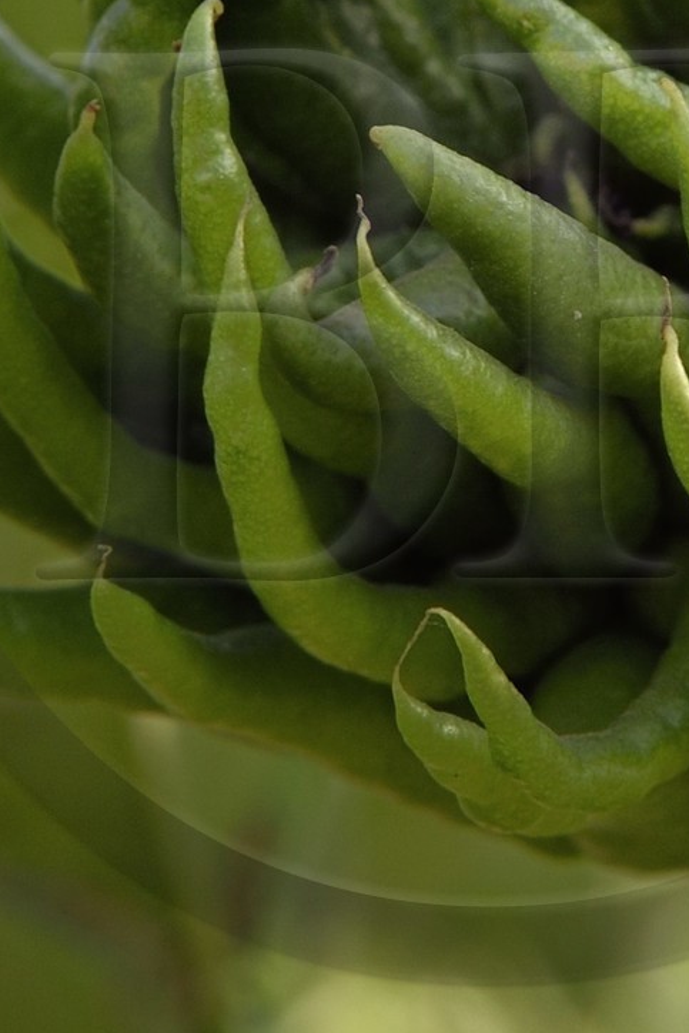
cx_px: 491
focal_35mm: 232
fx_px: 6657
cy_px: 317
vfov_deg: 8.9
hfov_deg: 5.9
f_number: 11
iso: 400
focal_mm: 70
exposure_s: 1/80
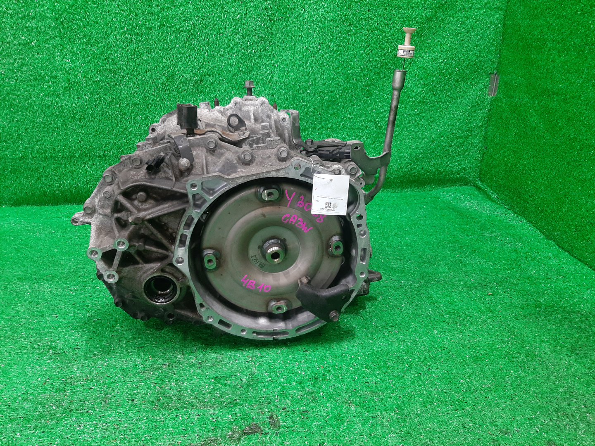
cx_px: 298
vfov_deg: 53.1
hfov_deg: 67.3
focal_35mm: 26
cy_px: 223
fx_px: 447
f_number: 1.7
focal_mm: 3.93
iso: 149
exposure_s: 1/50
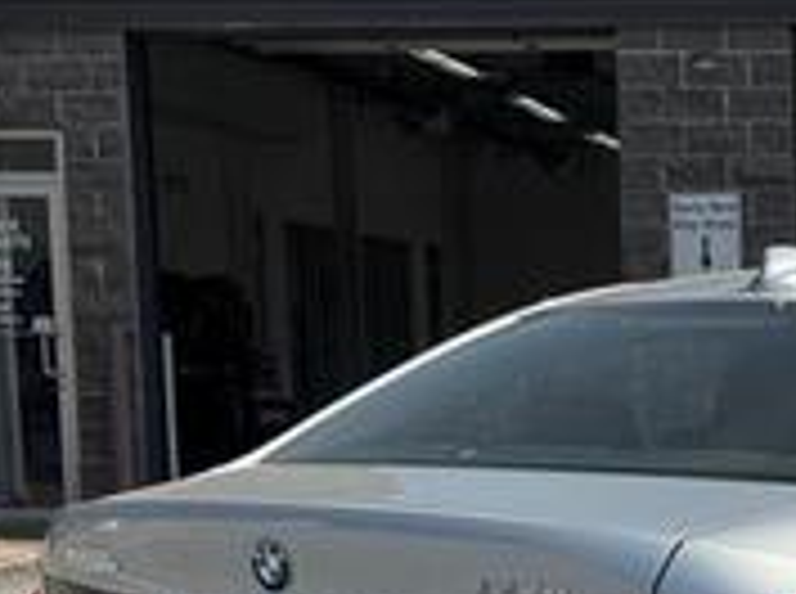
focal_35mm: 137
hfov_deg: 14.0
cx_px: 962
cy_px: 756
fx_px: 3144
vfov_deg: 10.6
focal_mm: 6.76
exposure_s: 1/6410
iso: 64
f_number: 1.78
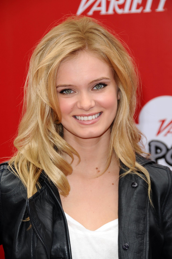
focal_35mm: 180
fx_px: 1293
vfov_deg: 11.4
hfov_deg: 7.6
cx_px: 86
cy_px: 130
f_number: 8
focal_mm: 120
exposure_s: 1/250
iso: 250
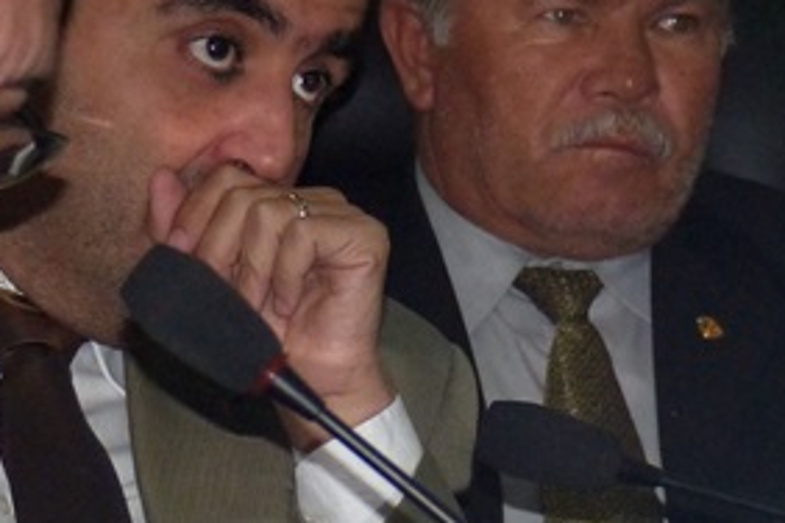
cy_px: 234
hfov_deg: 4.6
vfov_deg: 3.1
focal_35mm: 448
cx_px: 448
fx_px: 9768
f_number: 2.8
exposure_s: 1/250
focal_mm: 27.4
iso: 400
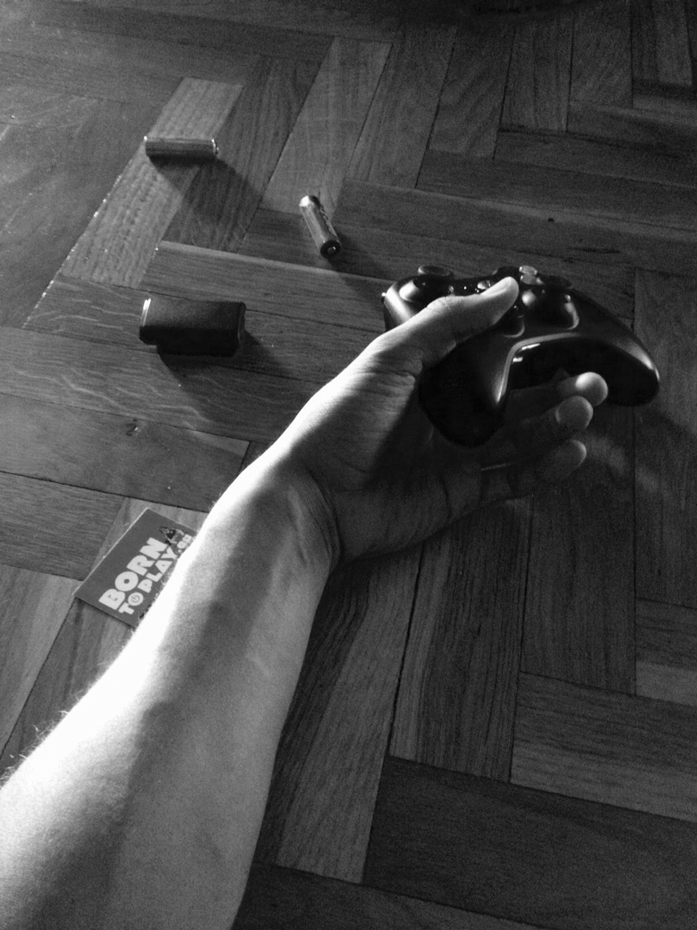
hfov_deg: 40.7
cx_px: 348
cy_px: 465
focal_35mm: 35
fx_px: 940
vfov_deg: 52.6
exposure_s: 1/15
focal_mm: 4.28
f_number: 2.4
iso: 800
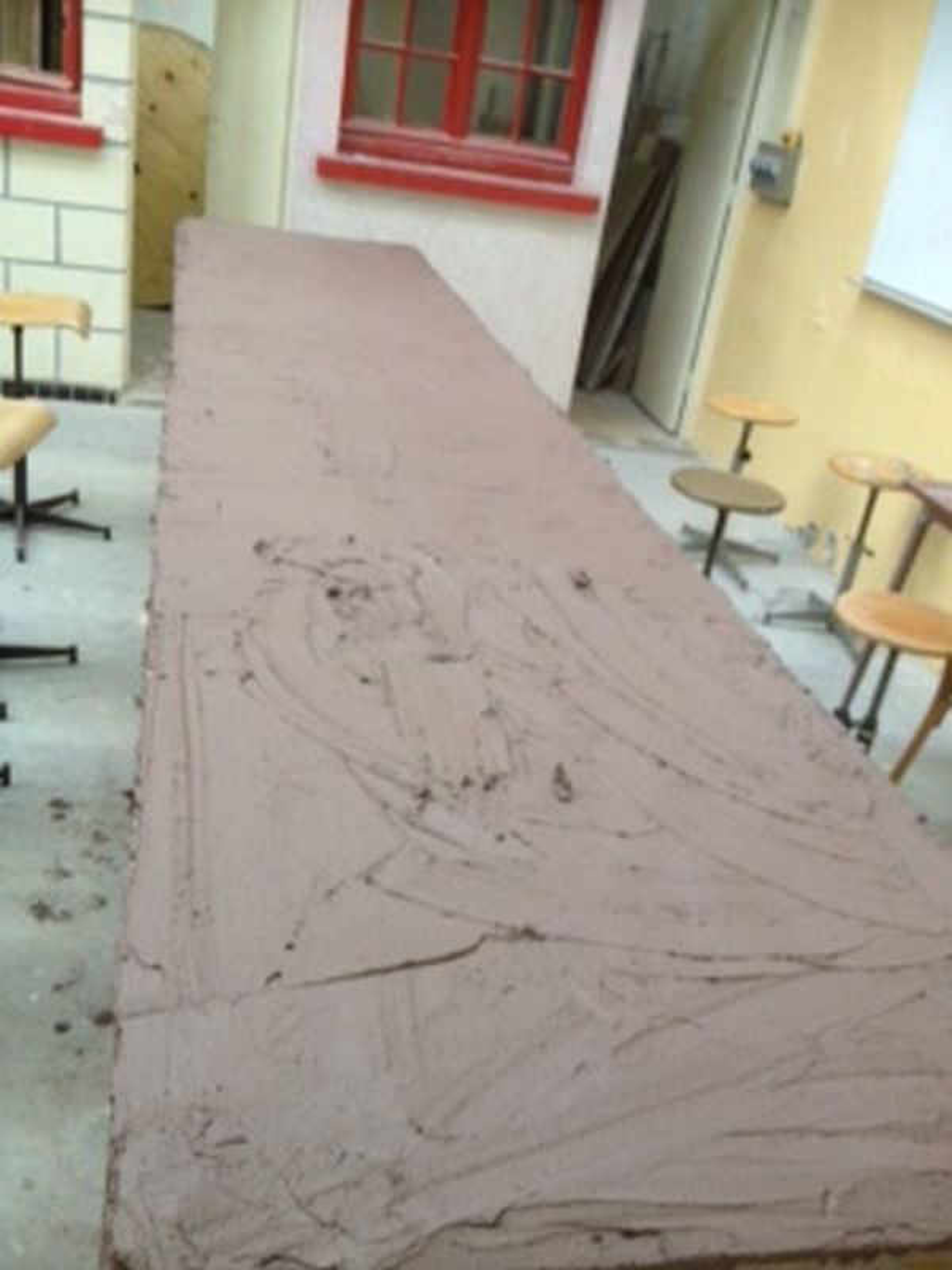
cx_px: 476
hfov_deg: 40.7
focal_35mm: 35
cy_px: 635
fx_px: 1283
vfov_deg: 52.6
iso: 80
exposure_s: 1/20
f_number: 2.4
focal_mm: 4.28
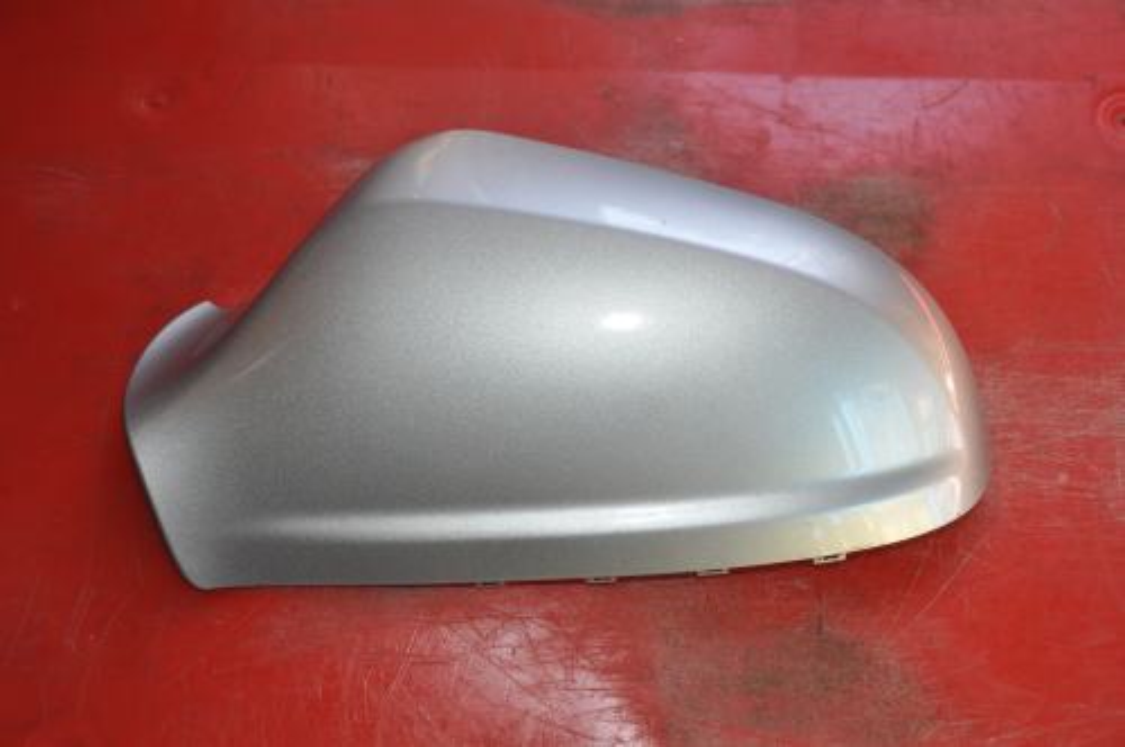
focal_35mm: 52
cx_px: 562
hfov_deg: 37.9
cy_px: 374
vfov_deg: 25.7
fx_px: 1638
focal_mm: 35
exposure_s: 1/125
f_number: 4.5
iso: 280
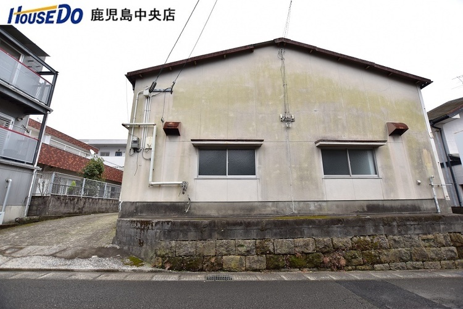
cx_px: 232
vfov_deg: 77.3
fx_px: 193
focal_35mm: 15
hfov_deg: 100.4
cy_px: 154
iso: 160
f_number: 4.5
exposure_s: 1/200
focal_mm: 10
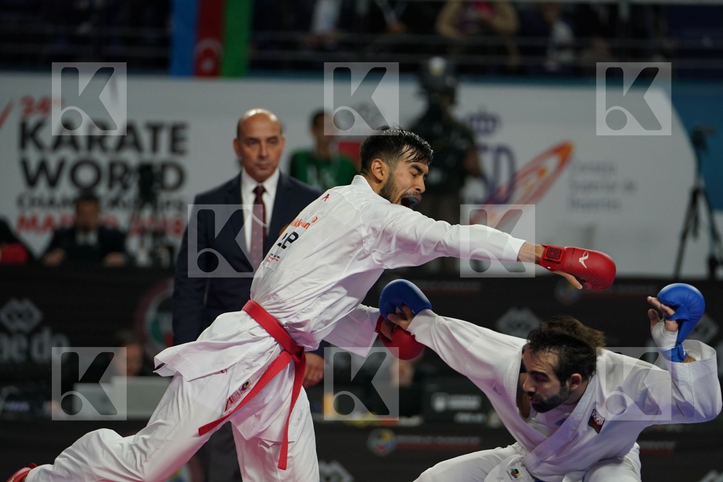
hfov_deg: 8.2
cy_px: 241
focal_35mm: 250
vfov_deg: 5.5
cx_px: 362
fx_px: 5020
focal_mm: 167
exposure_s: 1/1000
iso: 1250
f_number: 2.8
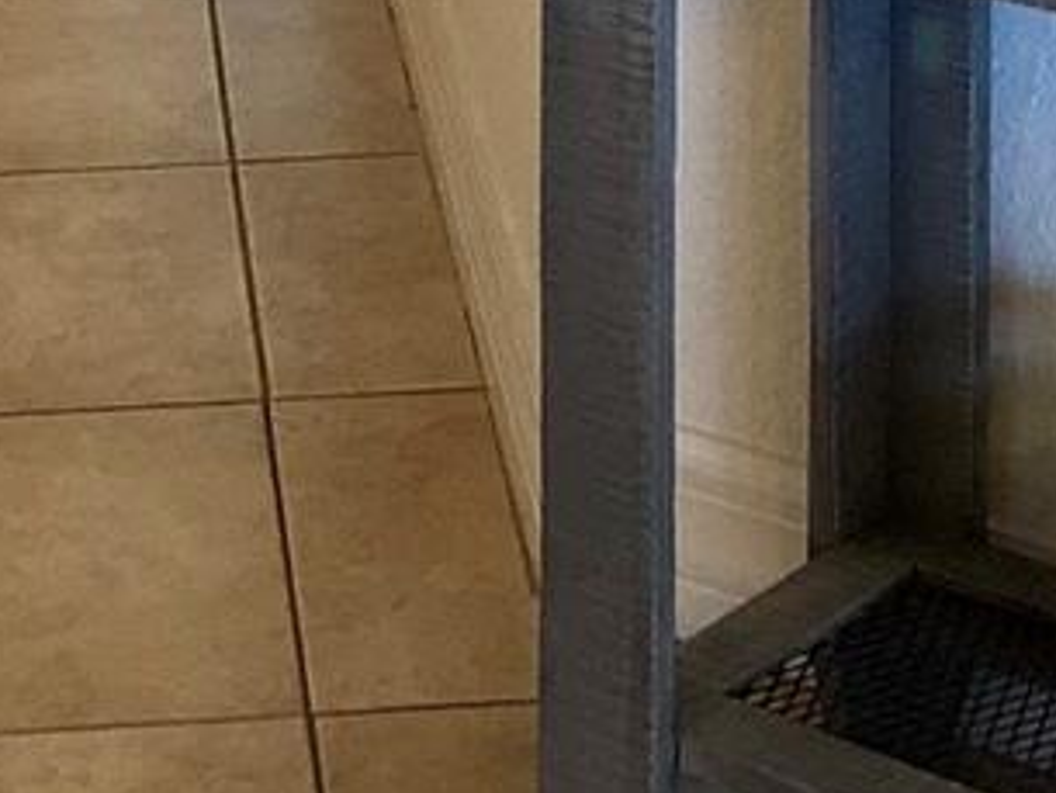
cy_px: -1101
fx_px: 4486
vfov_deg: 9.1
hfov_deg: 13.4
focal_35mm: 147
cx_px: 585
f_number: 1.8
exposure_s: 1/15
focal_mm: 4
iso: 64
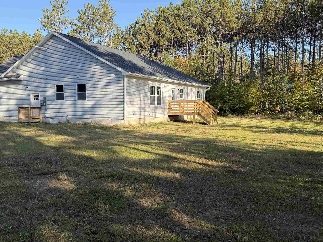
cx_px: 136
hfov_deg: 52.4
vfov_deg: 40.7
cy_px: 132
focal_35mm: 35
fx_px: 327
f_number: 1.78
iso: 100
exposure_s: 1/1653
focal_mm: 6.76
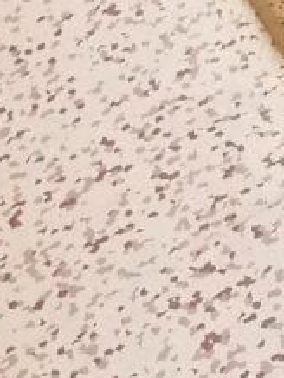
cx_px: 935
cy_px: -569
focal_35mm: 198
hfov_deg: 6.6
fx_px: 2162
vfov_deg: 8.9
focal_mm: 4.75
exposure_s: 1/100
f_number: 1.8
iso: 320
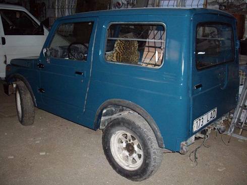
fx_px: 264
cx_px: 124
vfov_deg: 38.7
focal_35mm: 37
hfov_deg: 50.1
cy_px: 92
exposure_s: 1/50
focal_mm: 6.2
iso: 400
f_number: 2.8
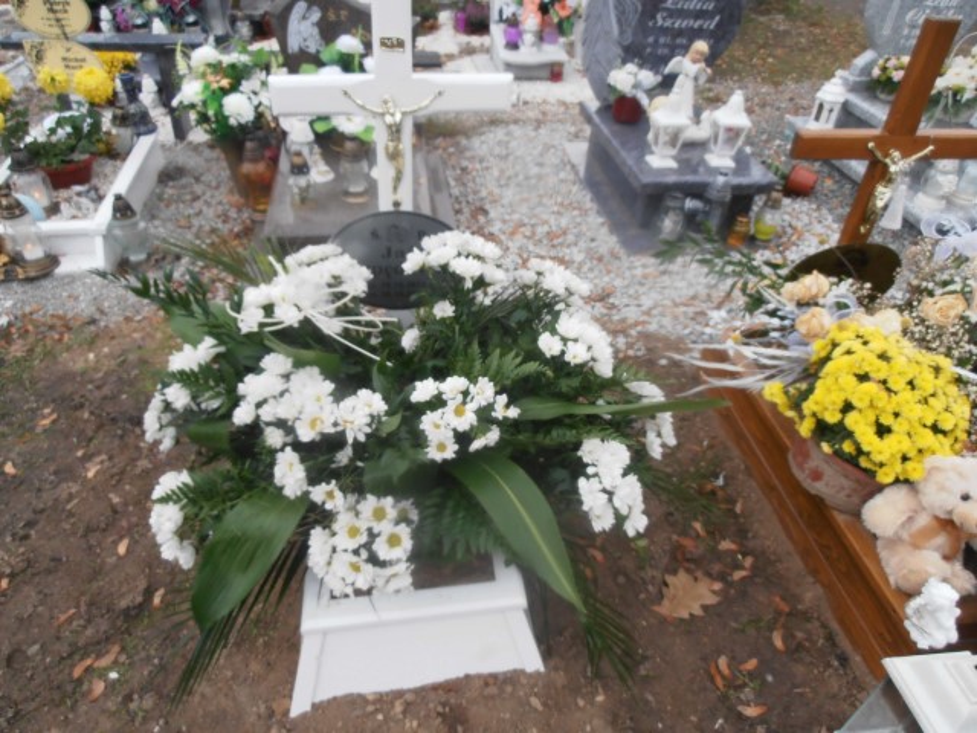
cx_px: 488
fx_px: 677
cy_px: 366
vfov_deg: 56.8
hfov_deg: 71.6
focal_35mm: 24
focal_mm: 4.2
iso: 80
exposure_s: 1/100
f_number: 3
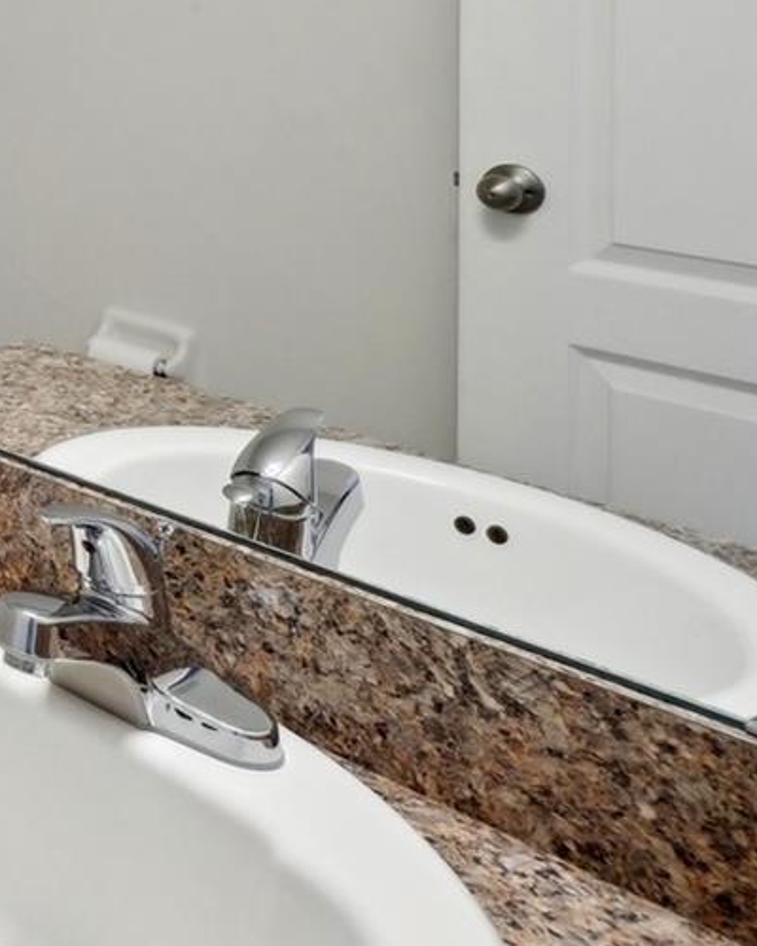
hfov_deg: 20.3
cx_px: -689
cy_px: -34
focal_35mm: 45
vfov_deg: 36.3
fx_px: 1260
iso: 400
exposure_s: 1/15
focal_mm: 10
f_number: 8
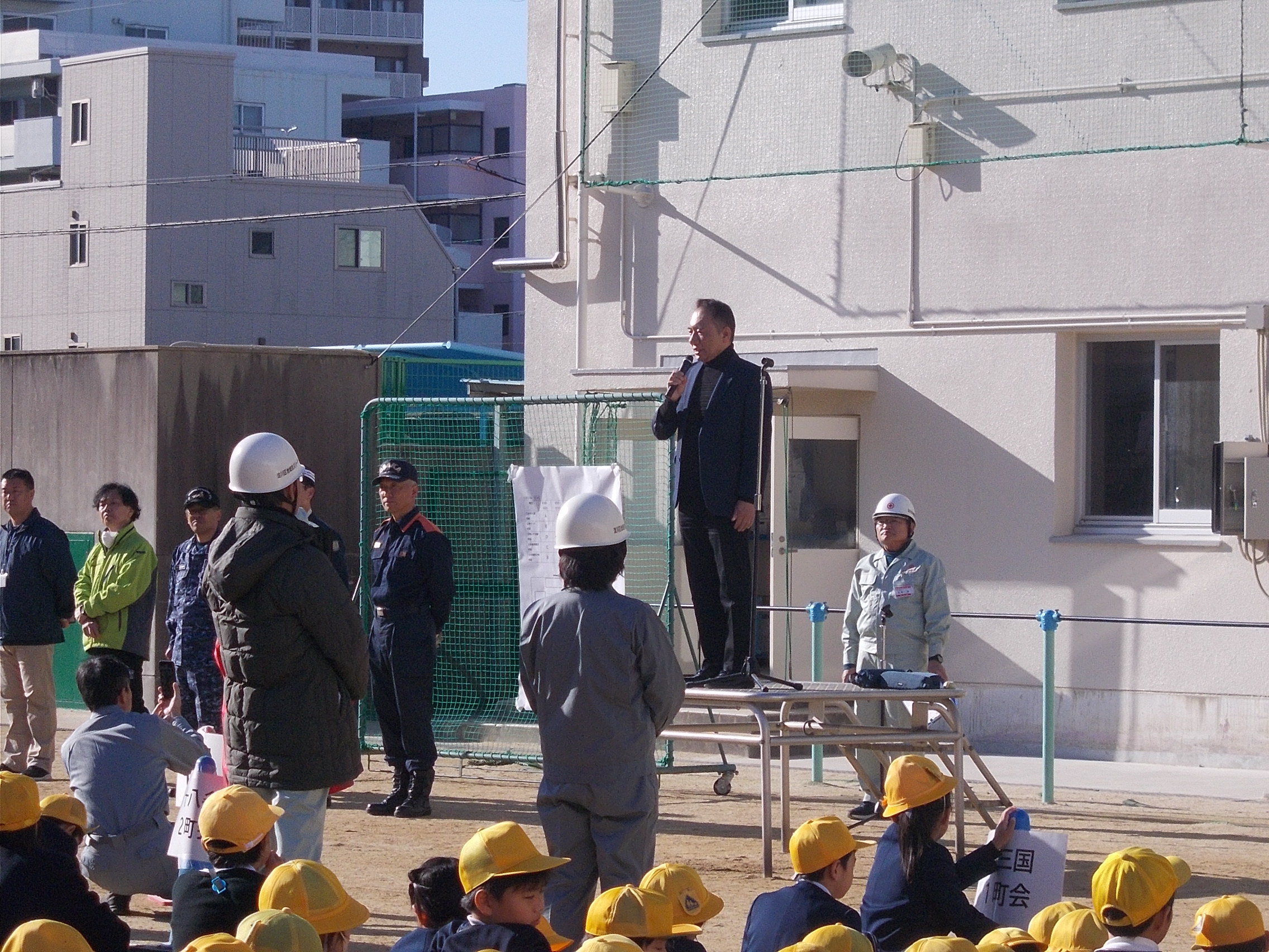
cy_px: 476
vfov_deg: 11.4
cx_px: 634
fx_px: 4766
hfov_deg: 15.2
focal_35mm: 130
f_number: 6.5
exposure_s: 1/500
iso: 140
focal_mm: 23
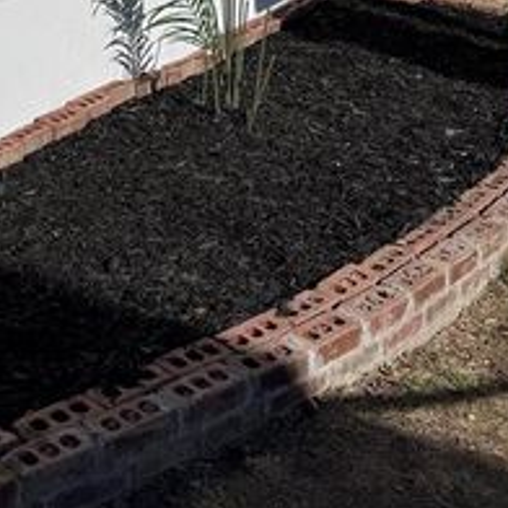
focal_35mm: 72
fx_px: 1195
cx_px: -18
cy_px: -178
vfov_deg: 21.4
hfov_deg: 22.9
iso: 64
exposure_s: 1/12346
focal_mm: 6.76
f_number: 1.78
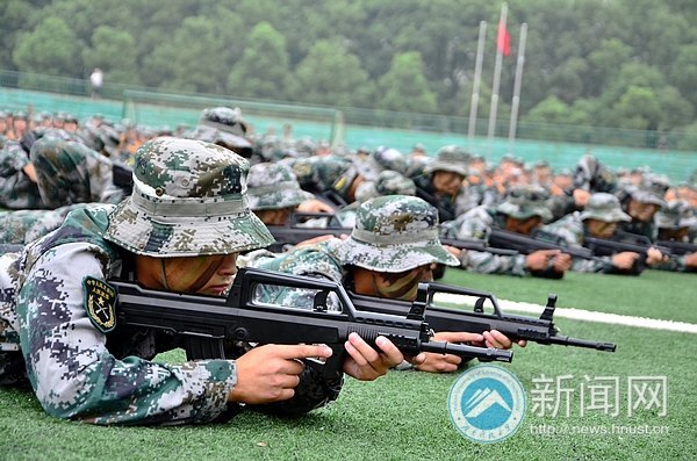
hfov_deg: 20.7
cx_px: 348
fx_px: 1912
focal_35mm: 99
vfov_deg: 13.8
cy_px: 230
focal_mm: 66
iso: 640
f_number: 5.6
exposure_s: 1/250
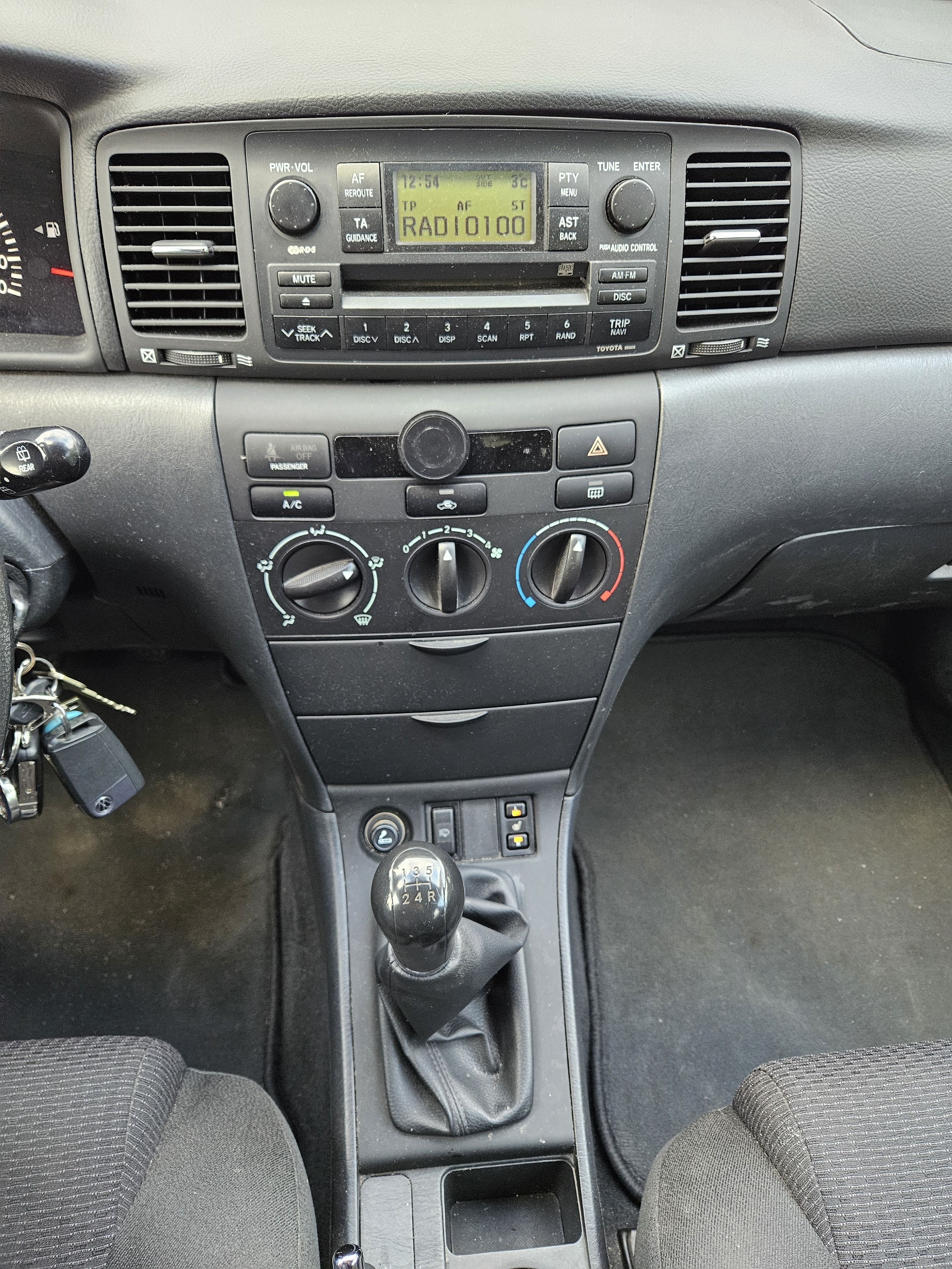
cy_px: 634
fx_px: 843
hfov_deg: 58.9
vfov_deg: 73.9
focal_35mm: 23
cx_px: 476
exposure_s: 1/142
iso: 800
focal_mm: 5.4
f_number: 1.8
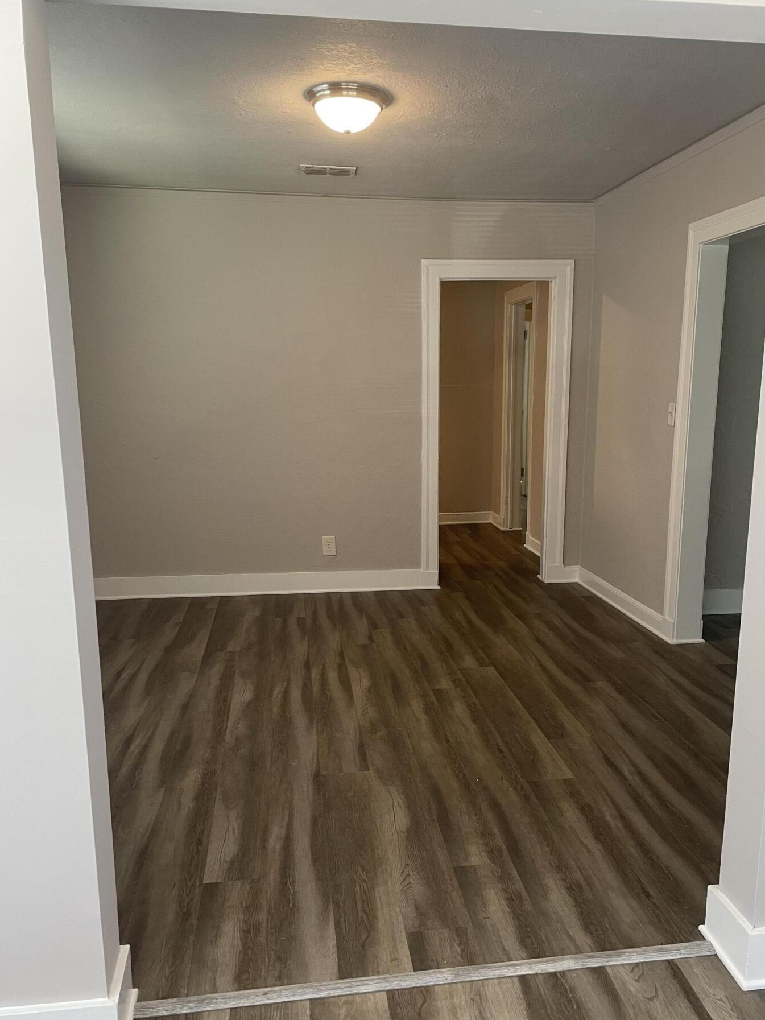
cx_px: 400
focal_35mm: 29
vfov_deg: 61.6
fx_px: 854
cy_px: 540
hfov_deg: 48.2
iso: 100
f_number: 1.6
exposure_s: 1/60
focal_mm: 4.2
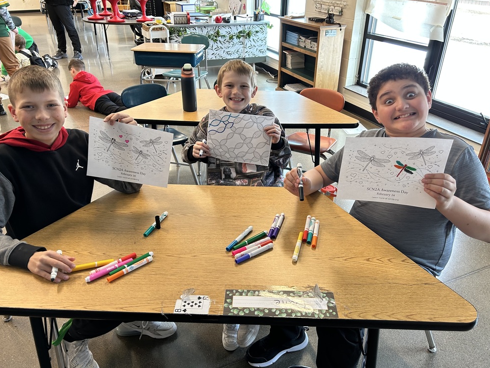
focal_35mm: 27
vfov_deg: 51.4
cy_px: 180
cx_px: 249
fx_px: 382
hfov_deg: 65.3
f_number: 1.5
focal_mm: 5.7
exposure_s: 1/75
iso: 100
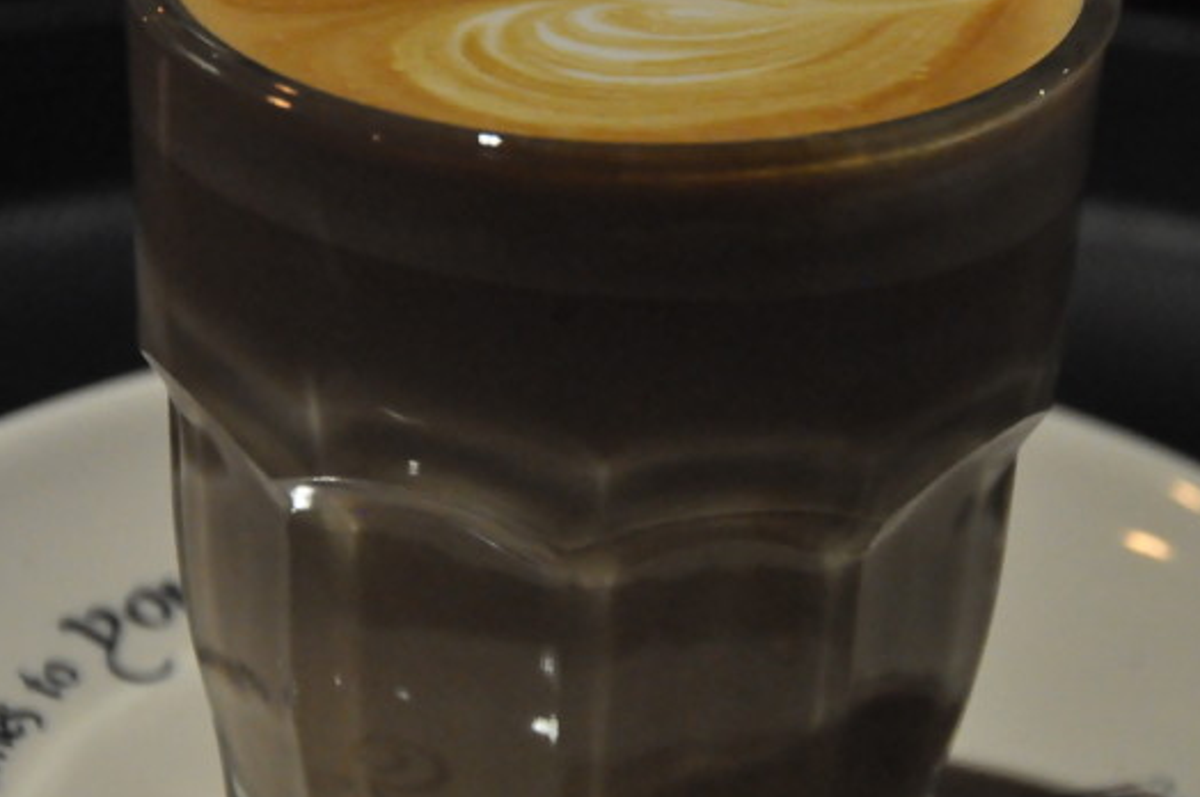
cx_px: 751
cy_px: 353
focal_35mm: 249
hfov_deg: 8.3
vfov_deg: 5.5
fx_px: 8289
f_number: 5.6
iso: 3200
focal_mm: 85
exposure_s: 1/160
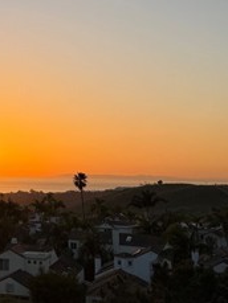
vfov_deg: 28.6
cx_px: -34
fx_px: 588
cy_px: 85
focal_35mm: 67
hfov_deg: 20.7
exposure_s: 1/2000
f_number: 1.78
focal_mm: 6.76
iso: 100
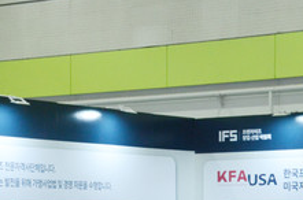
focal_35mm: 155
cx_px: 104
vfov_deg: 8.7
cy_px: 225
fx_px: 1301
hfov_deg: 13.3
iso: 1600
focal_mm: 38
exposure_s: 1/160
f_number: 4.5
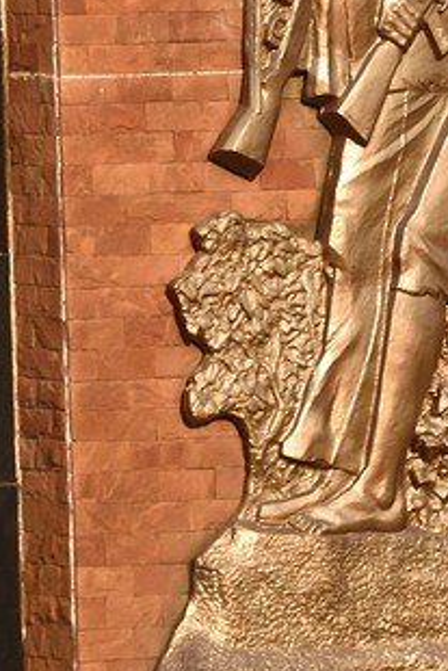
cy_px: -775
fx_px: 17787
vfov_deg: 2.2
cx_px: 354
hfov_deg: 1.4
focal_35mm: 954
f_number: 7.1
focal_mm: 185
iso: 200
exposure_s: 1/400
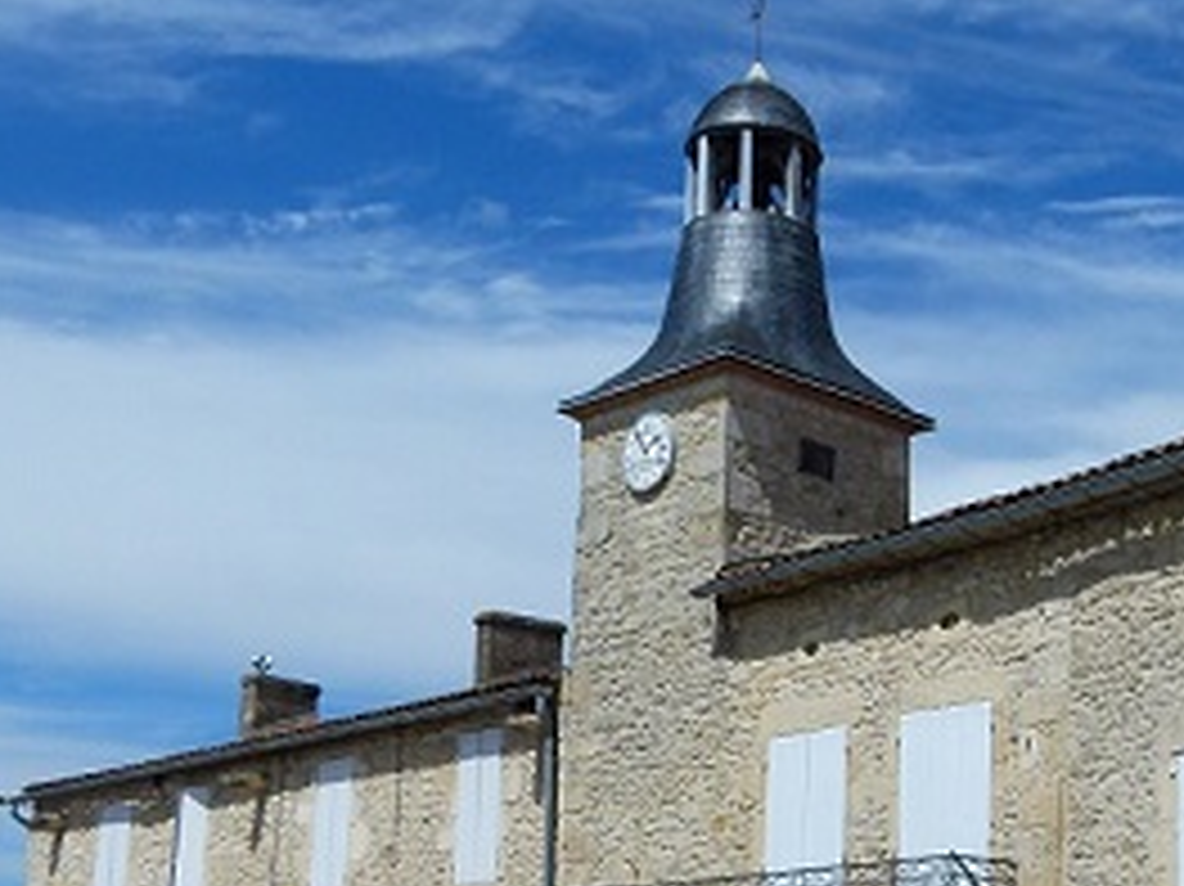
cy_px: 650
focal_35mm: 59
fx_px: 2017
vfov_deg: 24.6
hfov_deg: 31.4
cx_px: 1031
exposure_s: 1/2000
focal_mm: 5.6
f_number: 4
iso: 100
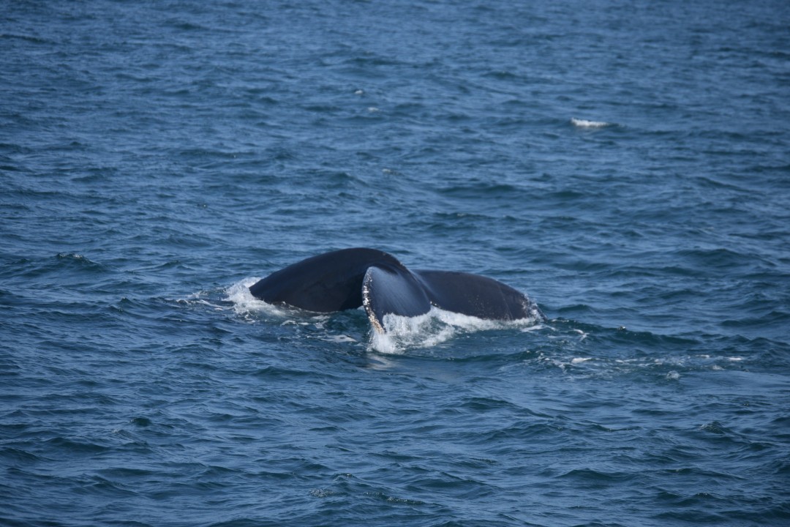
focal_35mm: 218
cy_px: 264
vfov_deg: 6.3
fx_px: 4773
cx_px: 395
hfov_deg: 9.5
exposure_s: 1/1600
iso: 200
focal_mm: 145
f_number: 5.6
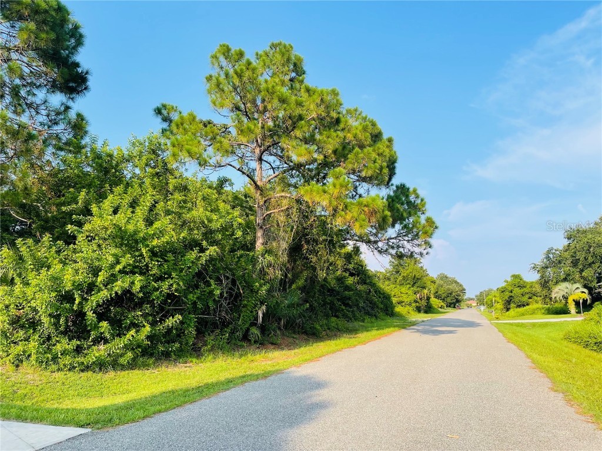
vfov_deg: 53.1
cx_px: 301
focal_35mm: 26
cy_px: 226
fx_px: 452
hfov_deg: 67.3
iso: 32
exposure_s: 1/1946
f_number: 1.6
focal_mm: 5.1
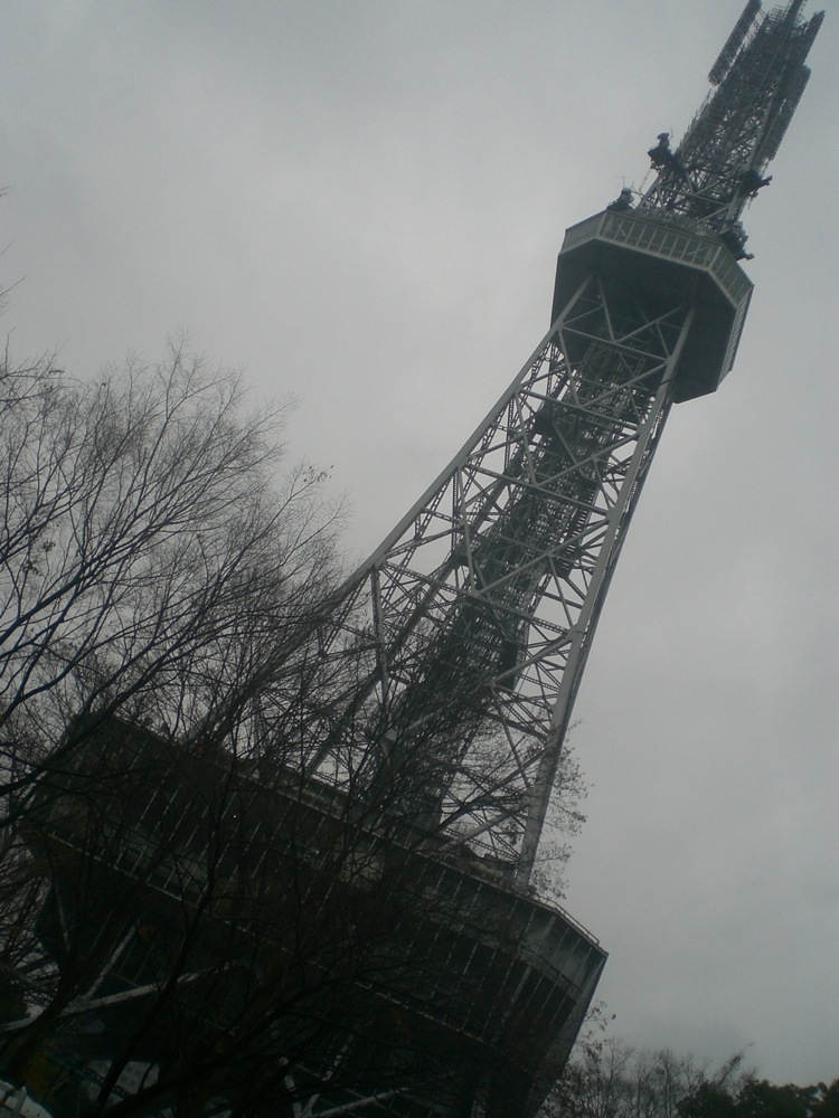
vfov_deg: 49.0
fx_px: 1228
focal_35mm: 38
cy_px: 559
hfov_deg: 37.7
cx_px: 420
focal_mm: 6.3
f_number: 3.1
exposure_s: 1/250
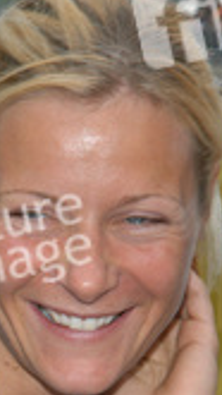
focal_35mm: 456
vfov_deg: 4.7
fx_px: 4765
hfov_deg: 2.7
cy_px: 371
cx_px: 38
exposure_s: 1/80
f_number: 20
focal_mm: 120
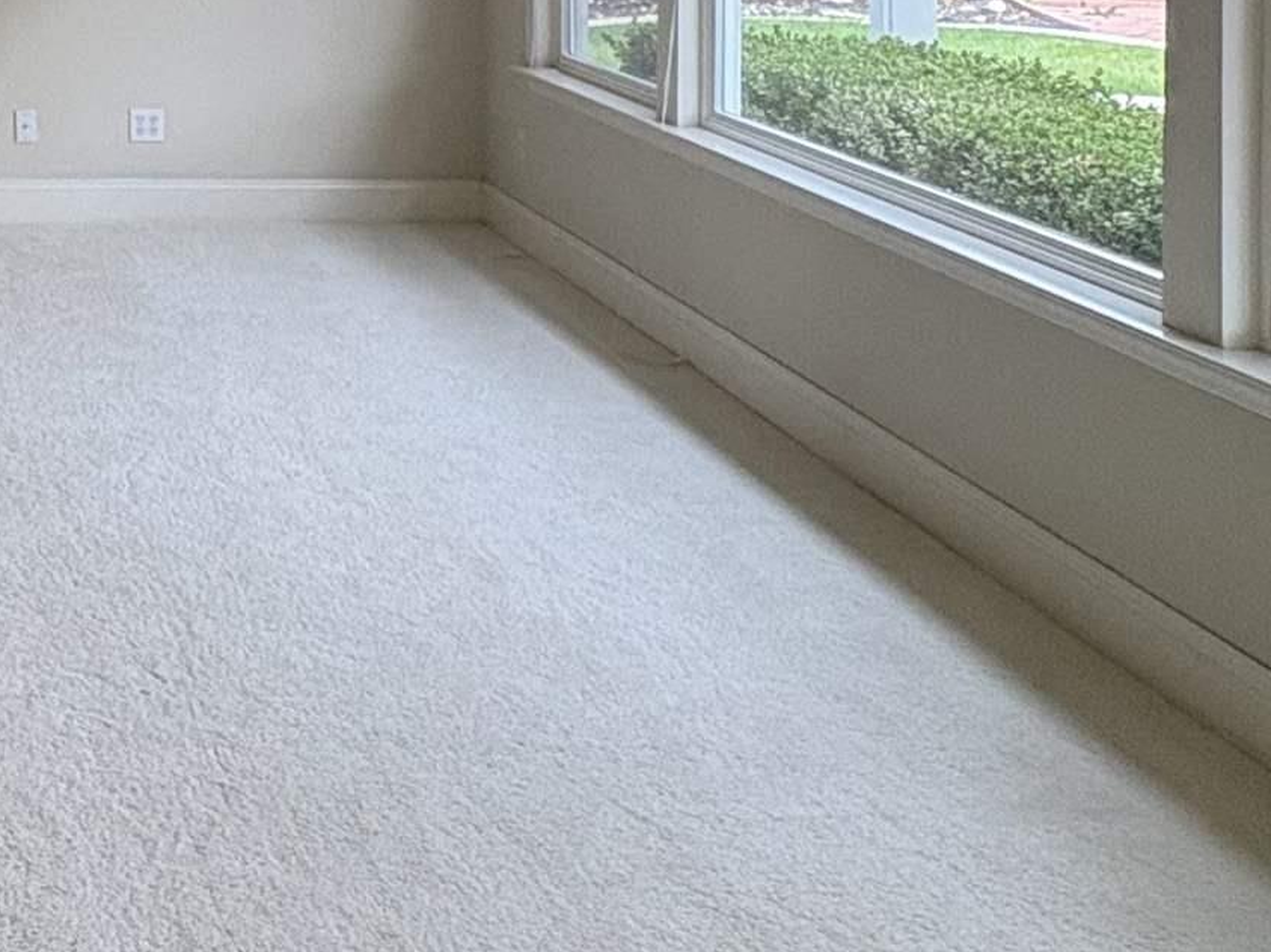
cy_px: -176
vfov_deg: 25.7
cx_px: -273
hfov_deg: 31.2
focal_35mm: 51
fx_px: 1872
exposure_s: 1/120
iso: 200
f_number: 2.2
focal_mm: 2.22
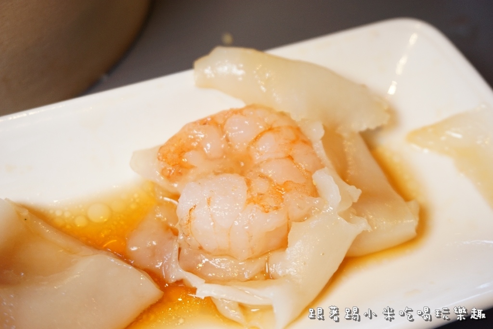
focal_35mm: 46
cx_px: 246
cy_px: 164
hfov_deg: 42.3
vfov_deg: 29.0
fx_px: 637
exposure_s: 1/60
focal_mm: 31
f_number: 5
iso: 320
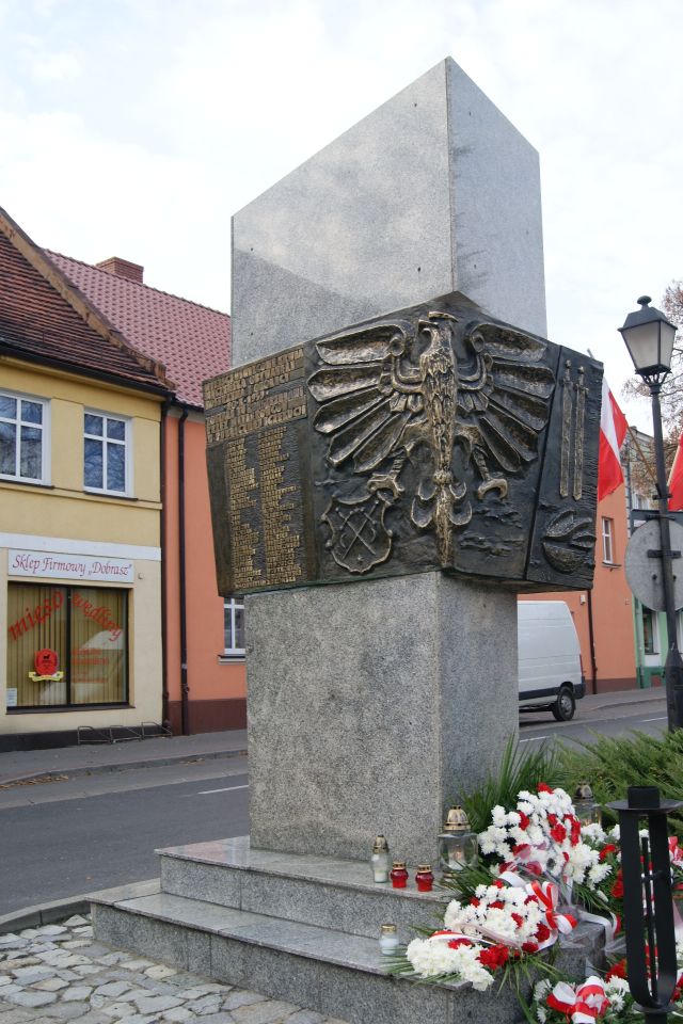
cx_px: 342
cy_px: 512
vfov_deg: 53.1
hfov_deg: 36.9
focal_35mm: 36
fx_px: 1024
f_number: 5.6
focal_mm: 24
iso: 100
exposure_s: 1/60
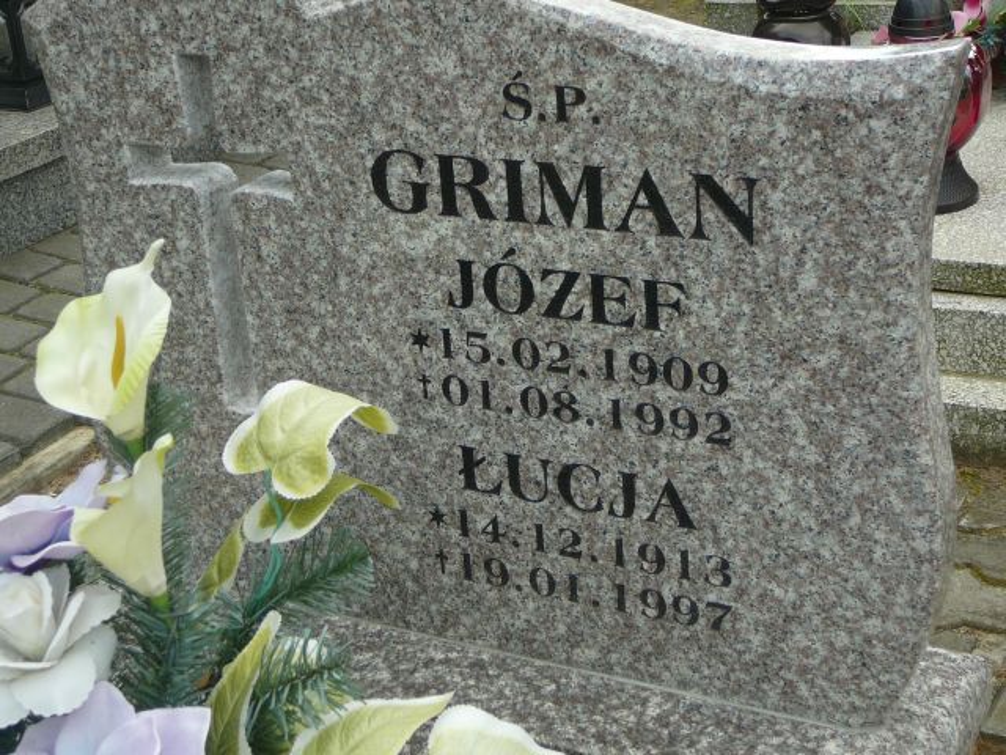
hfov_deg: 32.7
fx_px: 1715
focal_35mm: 59
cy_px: 378
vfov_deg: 24.8
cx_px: 503
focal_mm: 8.7
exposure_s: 1/250
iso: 80
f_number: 3.5
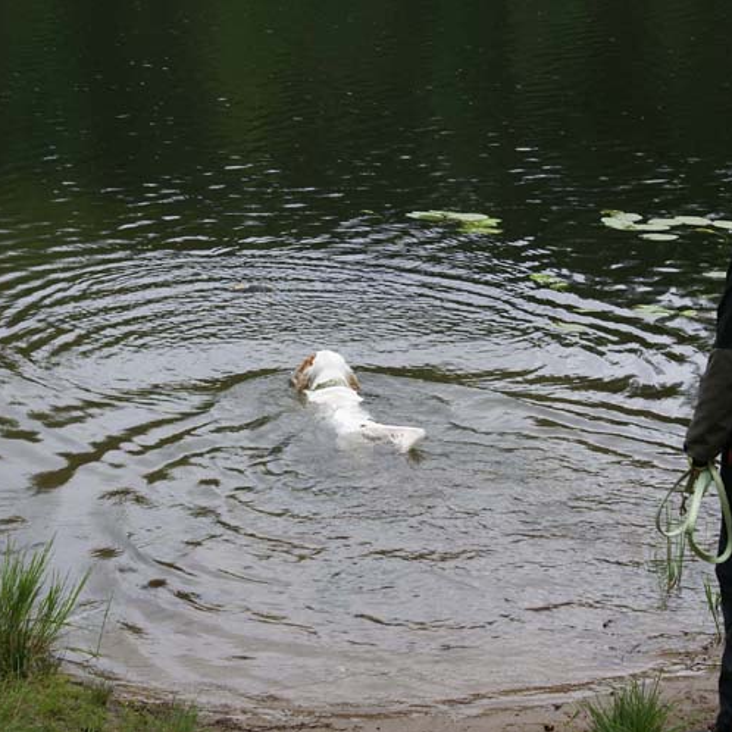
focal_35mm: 96
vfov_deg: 18.1
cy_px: 366
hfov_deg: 18.1
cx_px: 278
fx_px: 2297
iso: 100
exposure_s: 1/80
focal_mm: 50
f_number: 6.3
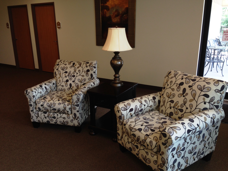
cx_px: 114
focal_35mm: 33
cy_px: 86
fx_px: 217
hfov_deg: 55.4
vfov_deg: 42.9
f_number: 2.4
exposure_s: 1/20
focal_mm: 4.12
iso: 50
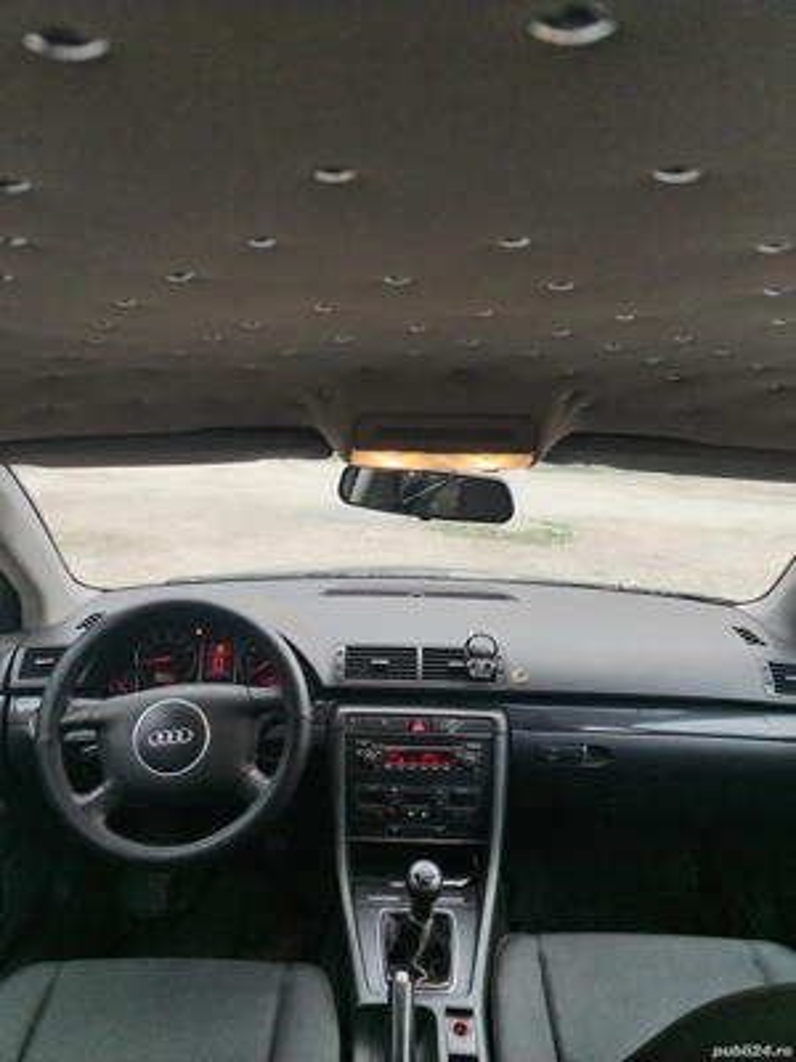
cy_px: 531
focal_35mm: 26
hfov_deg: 53.1
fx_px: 797
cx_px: 398
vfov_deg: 67.3
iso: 199
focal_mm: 4.75
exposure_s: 1/50
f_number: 1.8
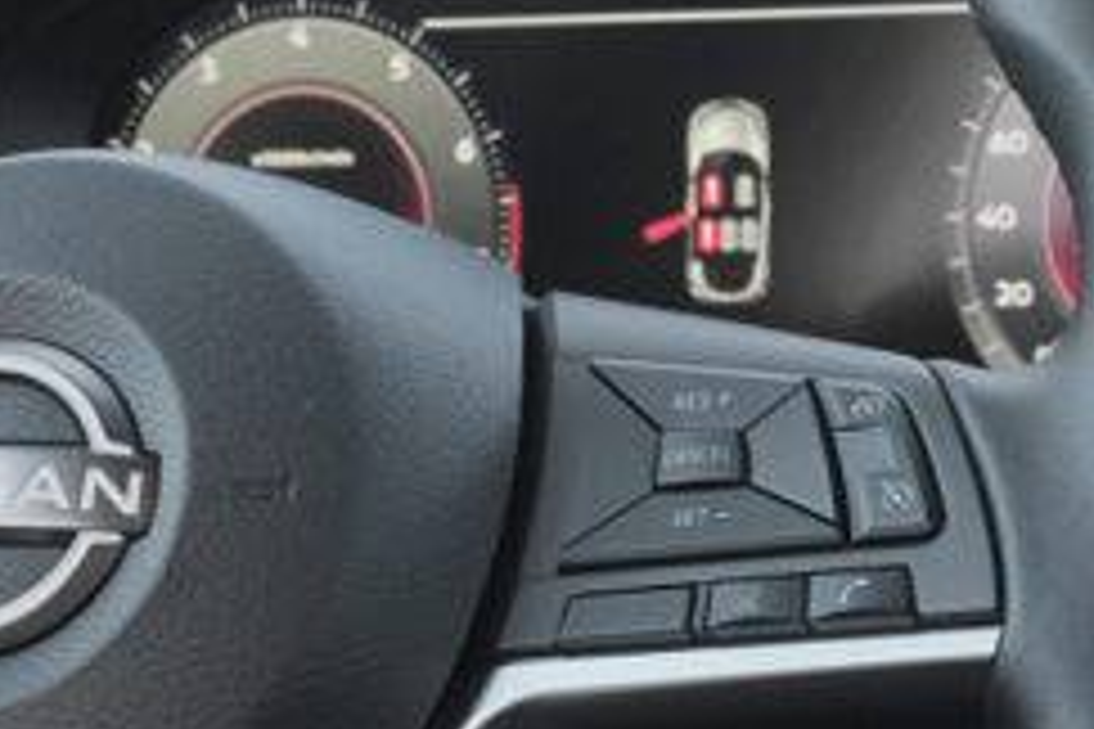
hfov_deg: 12.8
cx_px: 234
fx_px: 4862
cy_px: 587
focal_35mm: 160
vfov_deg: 8.6
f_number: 7.1
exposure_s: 1/125
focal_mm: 25.6
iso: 2000
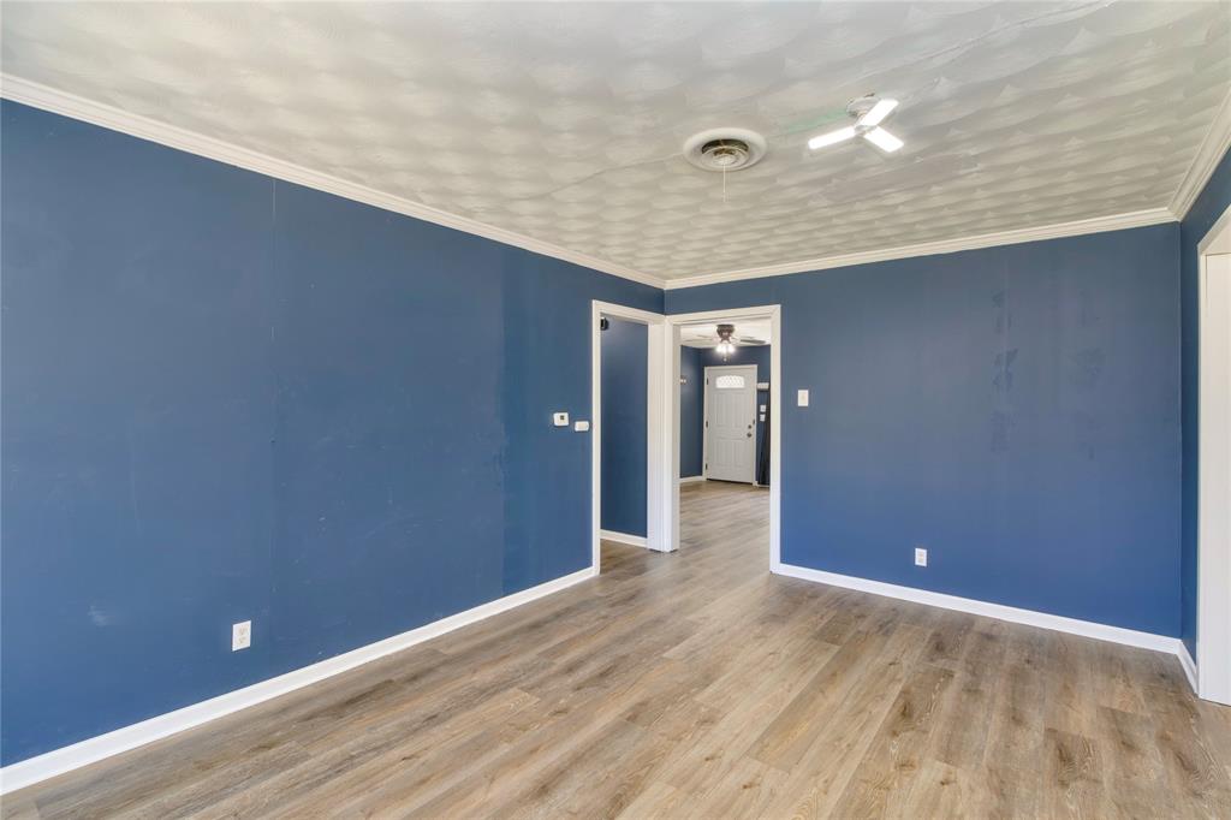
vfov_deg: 73.7
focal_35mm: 16
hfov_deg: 96.8
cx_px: 616
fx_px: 547
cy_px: 410
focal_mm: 16
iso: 100
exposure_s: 1/3.33
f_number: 5.6
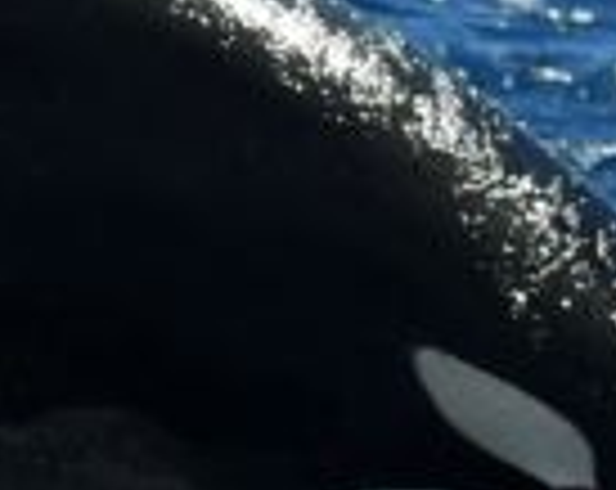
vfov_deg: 1.2
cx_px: -112
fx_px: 22468
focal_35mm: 1235
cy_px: -101
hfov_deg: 1.6
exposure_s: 1/2000
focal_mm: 150
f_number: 8
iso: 360
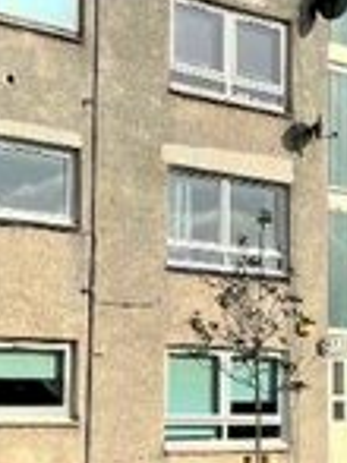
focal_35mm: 93
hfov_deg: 15.8
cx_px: 256
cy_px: 285
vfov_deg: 21.1
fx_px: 1245
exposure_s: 1/5319
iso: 50
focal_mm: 5.1
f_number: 1.6
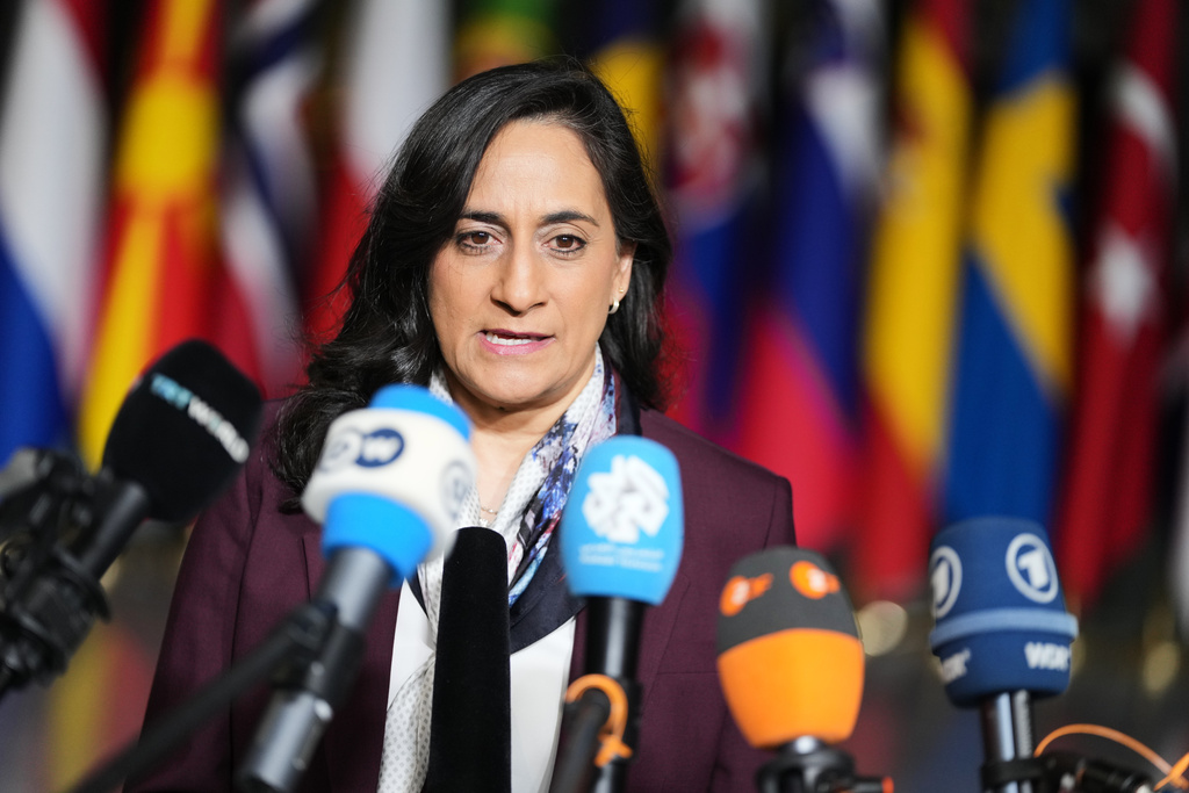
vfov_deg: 8.8
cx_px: 594
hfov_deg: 13.2
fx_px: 5153
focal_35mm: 156
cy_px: 396
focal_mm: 156
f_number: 2.8
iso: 1600
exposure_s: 1/400
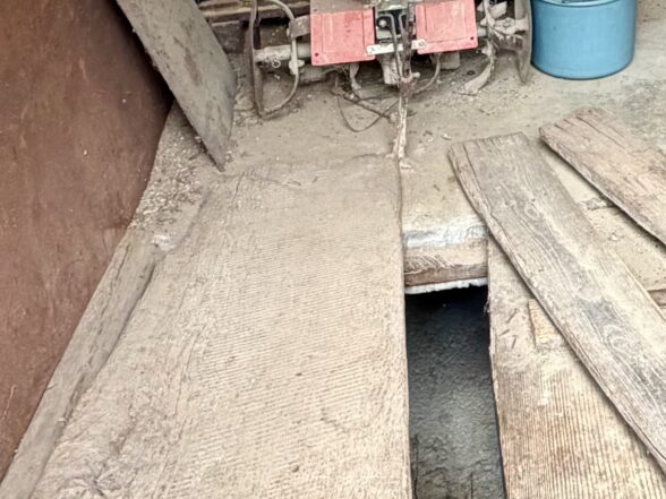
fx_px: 1174
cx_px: 689
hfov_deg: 29.3
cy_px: -208
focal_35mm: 61
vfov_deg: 21.0
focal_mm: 2.22
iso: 160
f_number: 2.2
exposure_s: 1/121
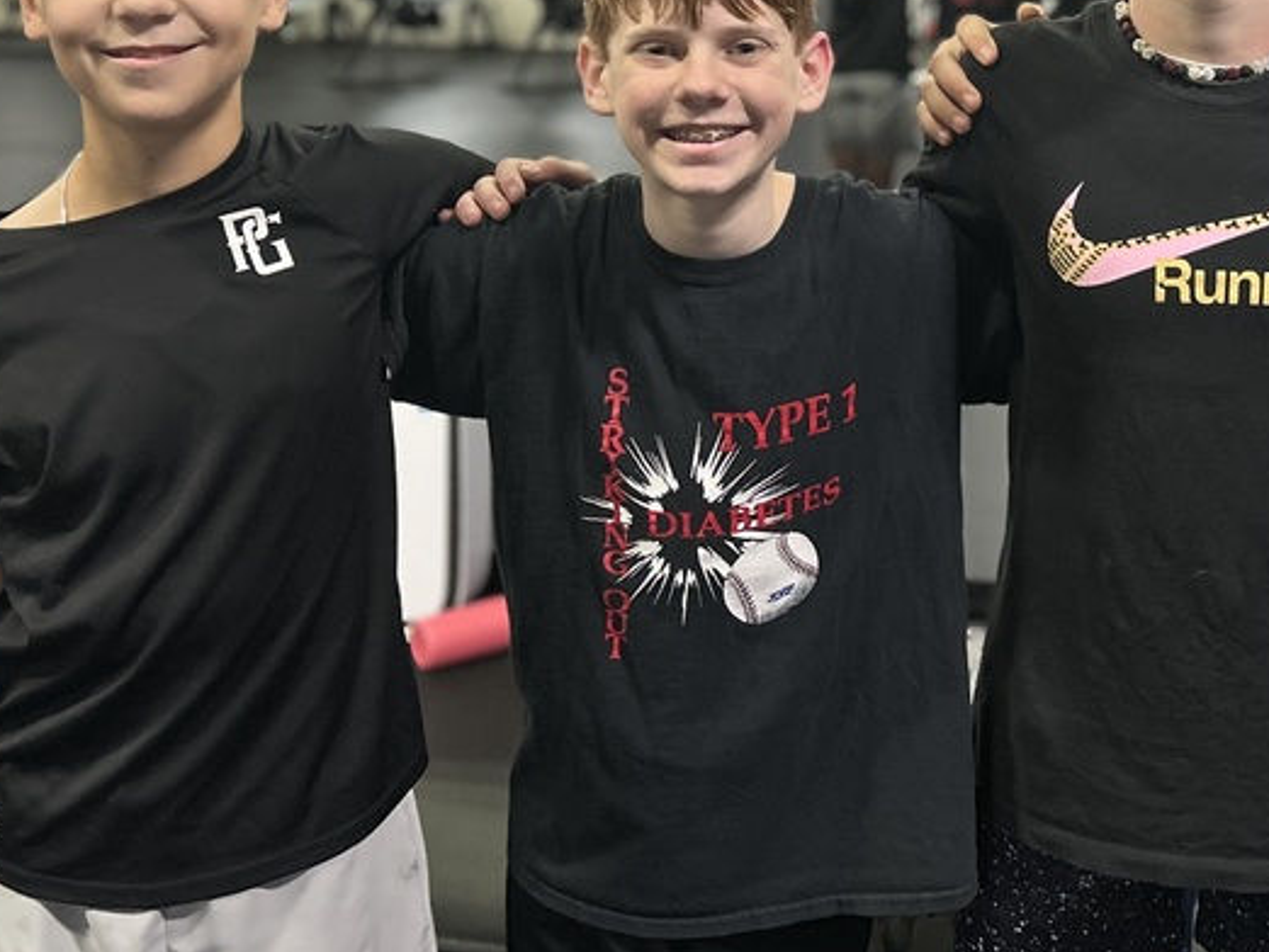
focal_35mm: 51
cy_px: 44
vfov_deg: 27.3
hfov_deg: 36.9
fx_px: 1870
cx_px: 897
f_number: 1.5
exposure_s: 1/60
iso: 400
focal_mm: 5.7
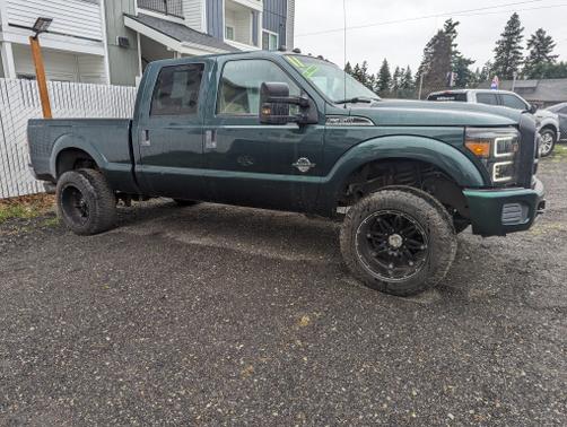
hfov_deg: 71.5
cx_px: 284
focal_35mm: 24
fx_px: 394
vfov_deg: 56.9
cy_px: 214
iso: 32
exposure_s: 1/190
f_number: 1.85
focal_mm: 6.81
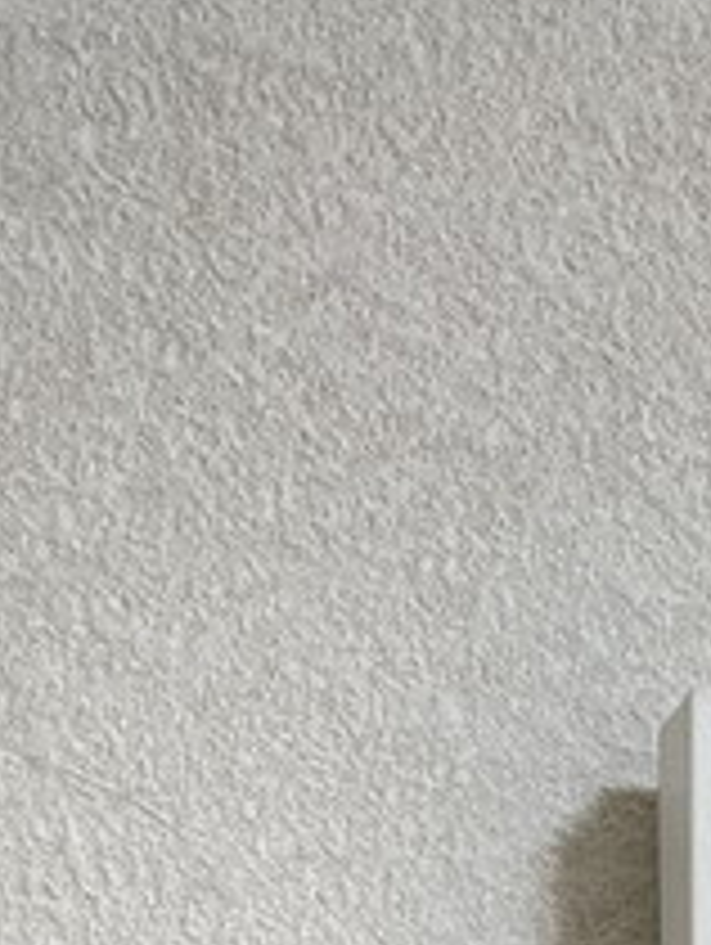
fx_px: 2706
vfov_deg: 17.3
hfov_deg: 13.3
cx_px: 1341
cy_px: 1530
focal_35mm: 99
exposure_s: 1/50
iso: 160
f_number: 1.6
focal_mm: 4.2
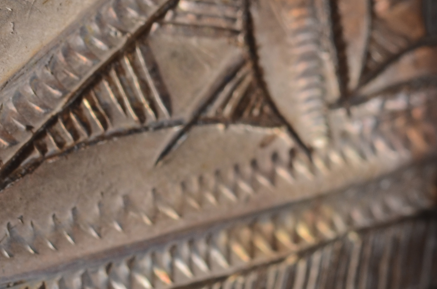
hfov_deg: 6.5
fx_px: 3828
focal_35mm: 316
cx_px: 355
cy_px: -199
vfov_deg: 4.3
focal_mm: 60
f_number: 13
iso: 100
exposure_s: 1/80
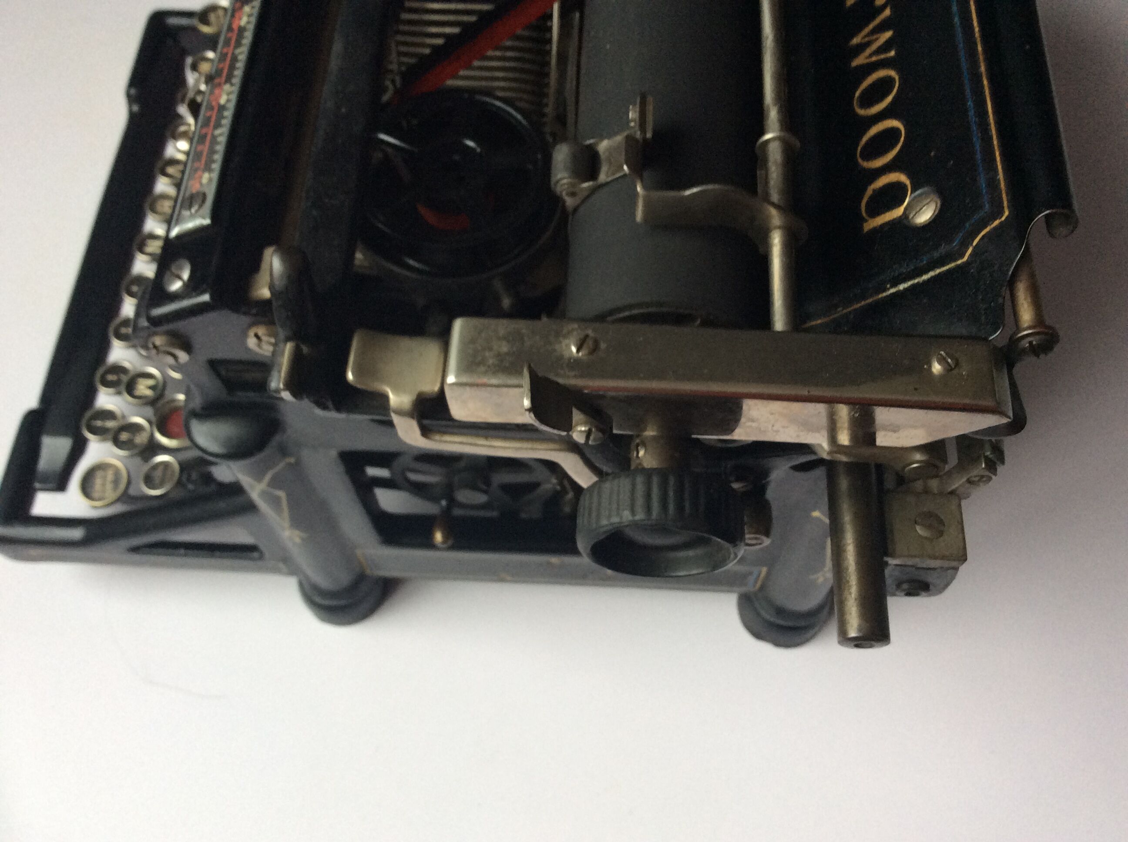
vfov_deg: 44.1
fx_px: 1041
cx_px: 564
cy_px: 421
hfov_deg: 56.9
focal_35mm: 32
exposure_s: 1/25
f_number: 2.4
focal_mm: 3.3
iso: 64
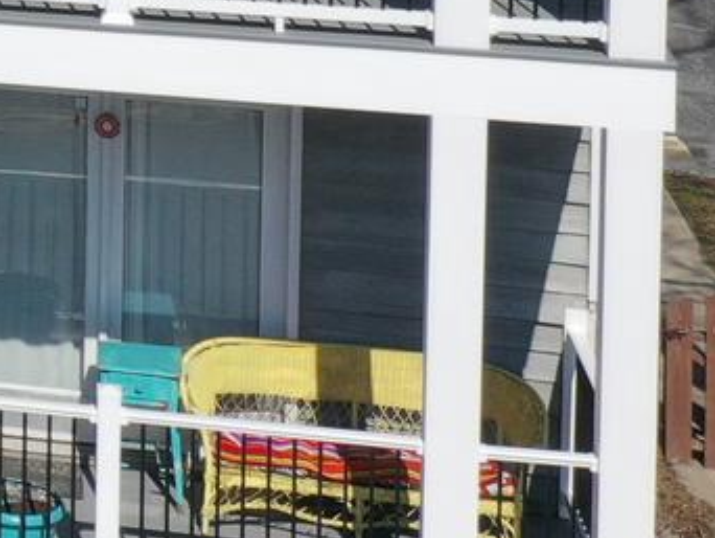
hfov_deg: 10.4
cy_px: -679
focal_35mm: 161
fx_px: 3328
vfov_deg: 8.5
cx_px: -1050
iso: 100
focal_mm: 10.26
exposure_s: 1/640
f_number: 6.3
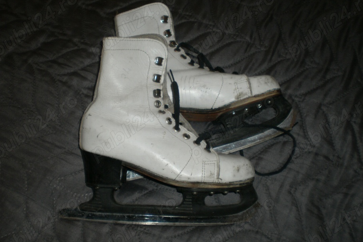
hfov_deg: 47.4
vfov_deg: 32.6
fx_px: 413
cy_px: 132
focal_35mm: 41
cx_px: 169
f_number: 3.1
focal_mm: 6.3
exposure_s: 1/30
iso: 125
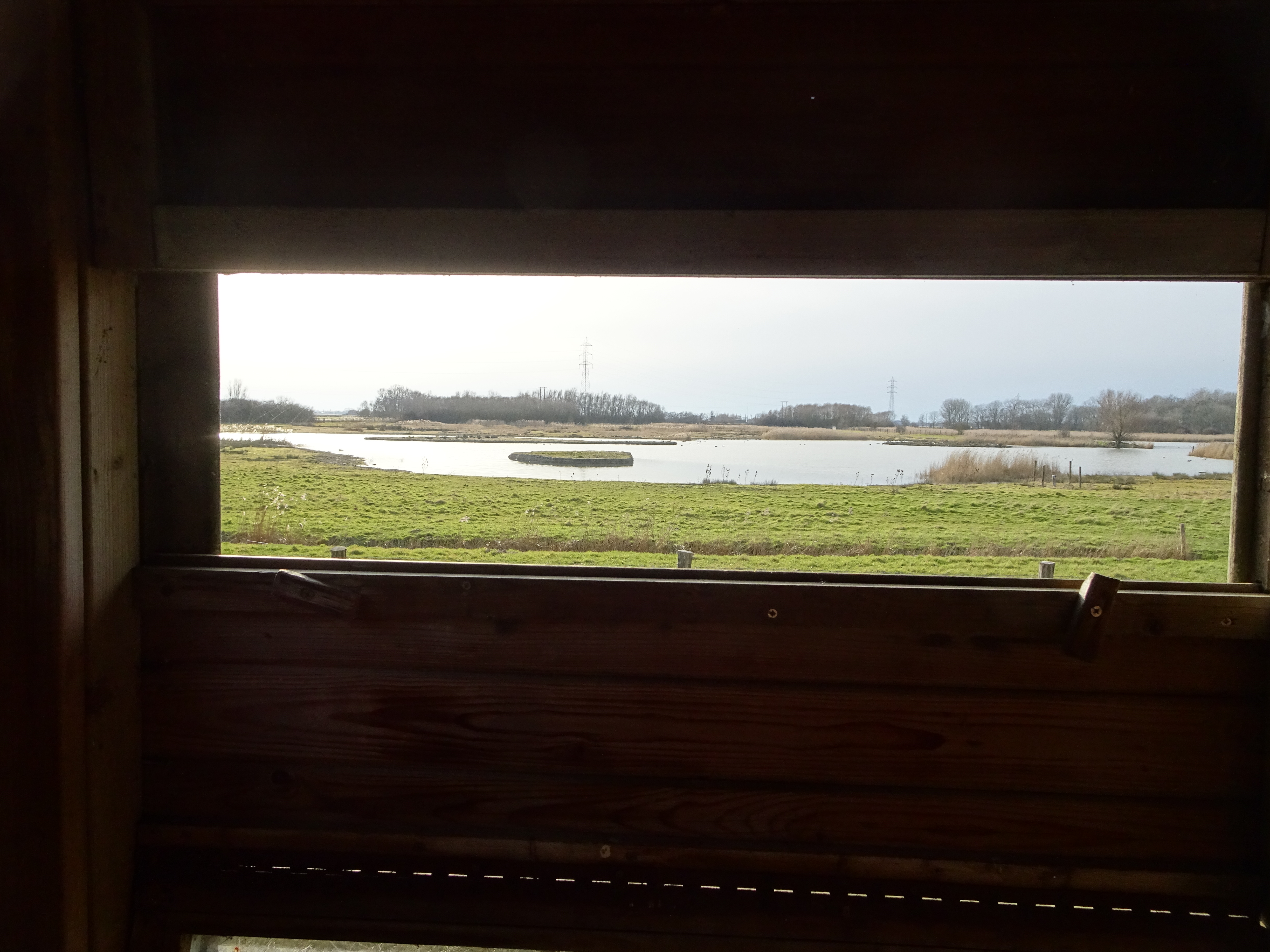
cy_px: 476
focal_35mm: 24
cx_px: 635
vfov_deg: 56.8
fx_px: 881
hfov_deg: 71.6
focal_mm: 4.1
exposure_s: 1/320
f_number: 3.5
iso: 80
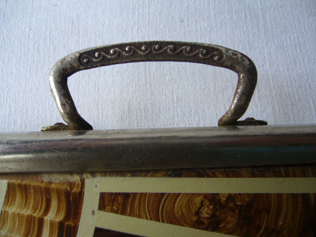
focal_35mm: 35
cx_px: 158
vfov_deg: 40.7
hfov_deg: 52.6
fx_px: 320
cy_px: 118
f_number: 2.8
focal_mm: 5.8
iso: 80
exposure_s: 1/40
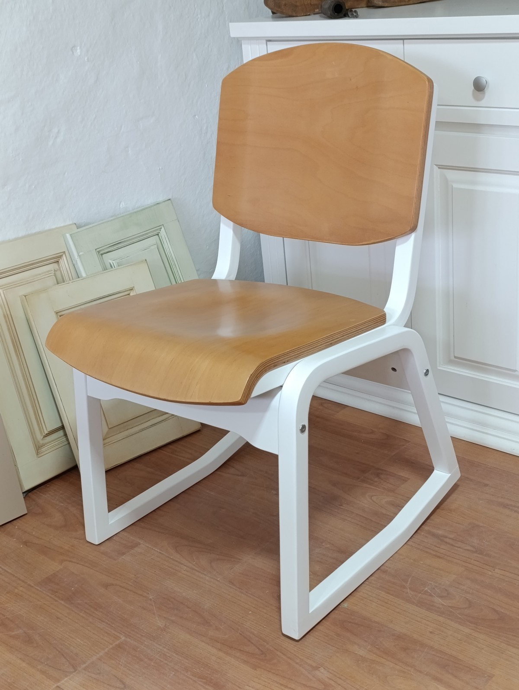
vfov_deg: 73.8
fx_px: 459
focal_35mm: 23
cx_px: 260
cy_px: 345
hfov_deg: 59.0
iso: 640
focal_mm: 6.14
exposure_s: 1/50
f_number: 1.6
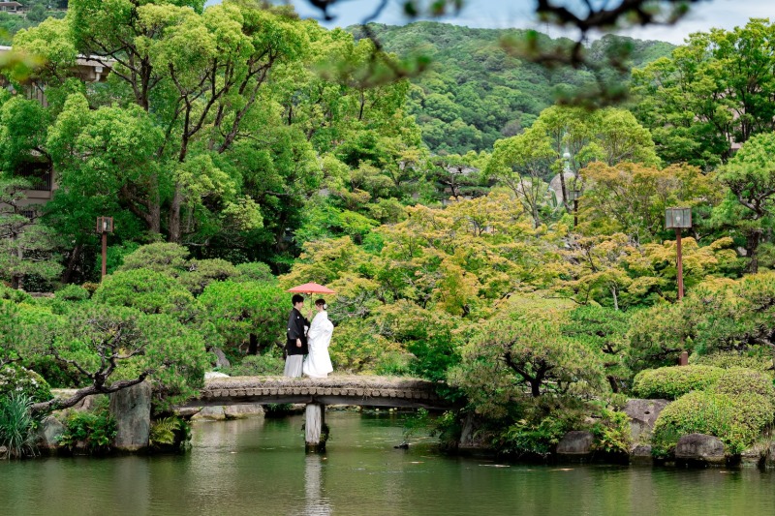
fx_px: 1614
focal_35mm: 75
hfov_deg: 27.0
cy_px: 258
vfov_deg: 18.2
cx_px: 388
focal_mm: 50
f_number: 1.8
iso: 80
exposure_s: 1/3200
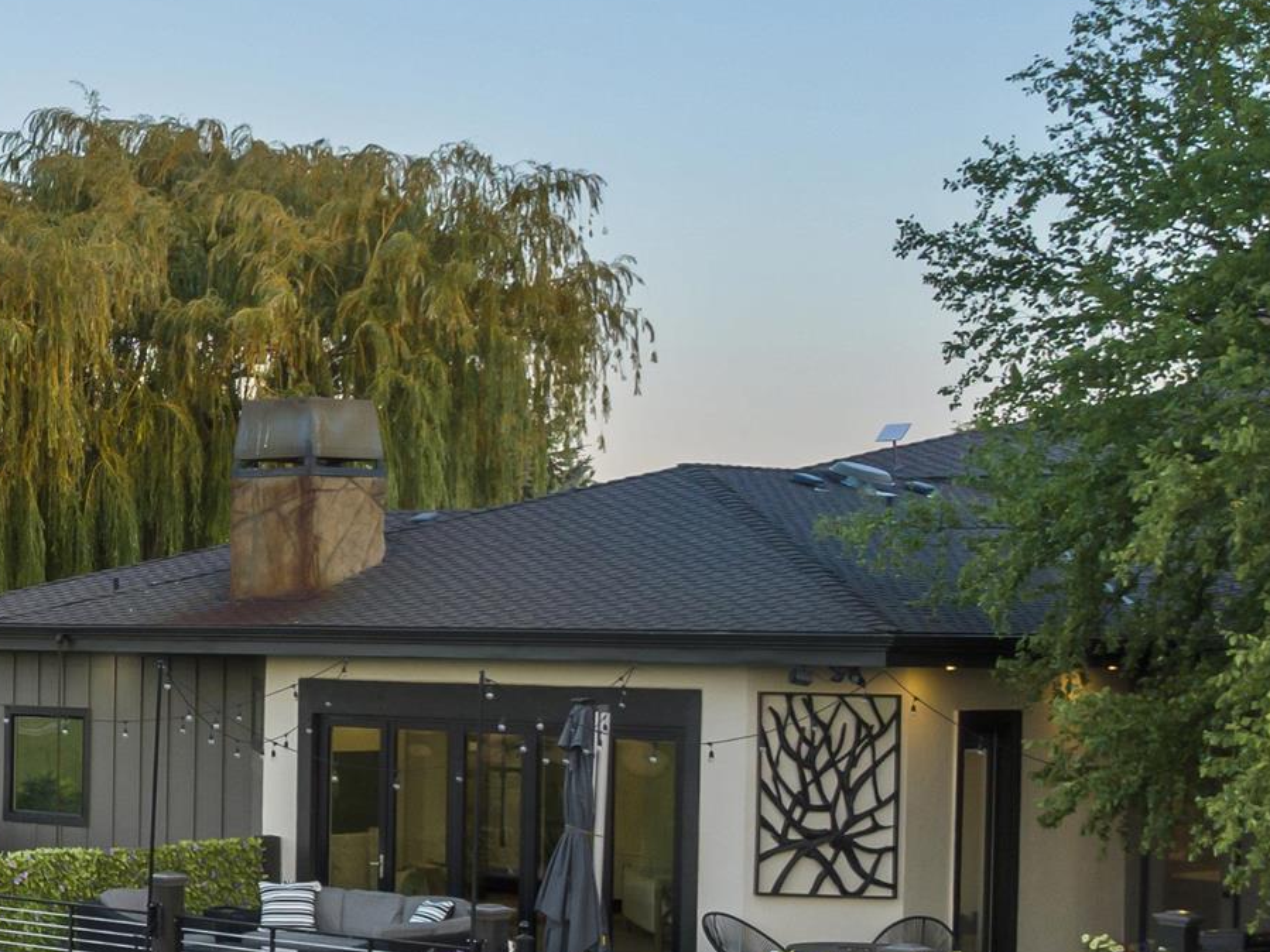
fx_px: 3008
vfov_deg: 17.9
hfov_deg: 21.3
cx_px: -448
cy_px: 654
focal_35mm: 82
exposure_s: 1/80
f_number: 2.8
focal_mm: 12.29
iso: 130
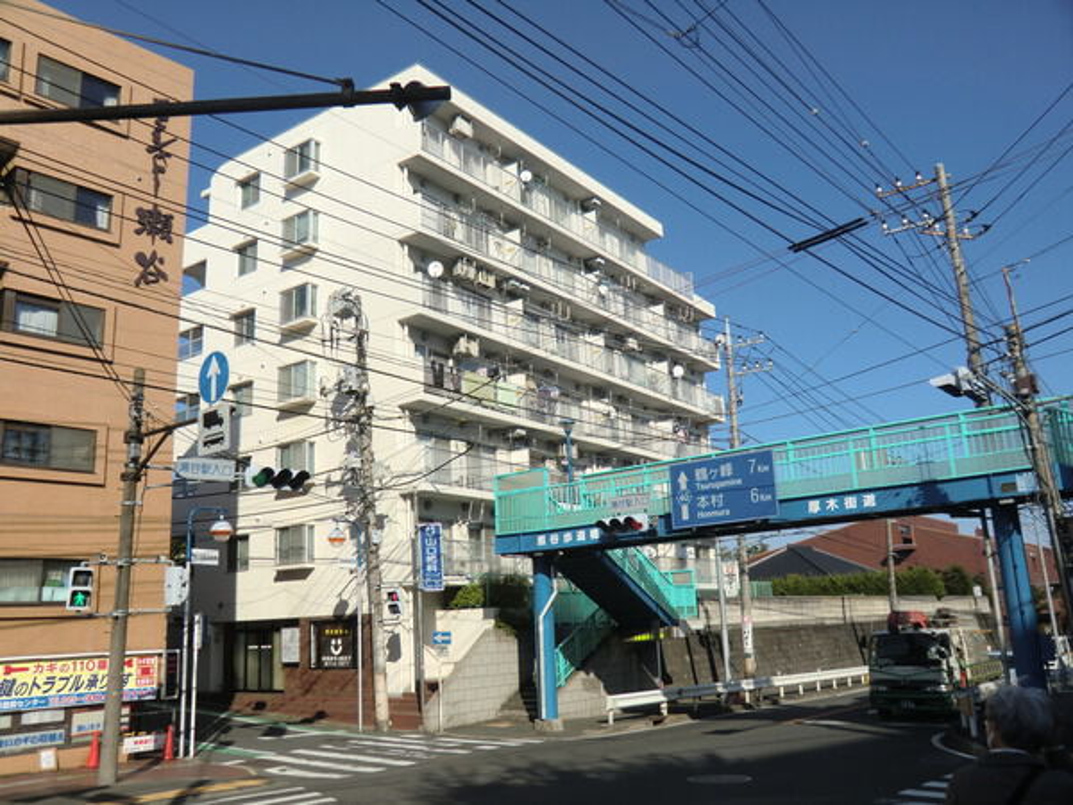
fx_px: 899
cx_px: 536
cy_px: 402
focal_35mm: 29
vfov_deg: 48.2
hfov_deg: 61.7
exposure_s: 1/1000
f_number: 3.5
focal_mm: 5.2
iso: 64
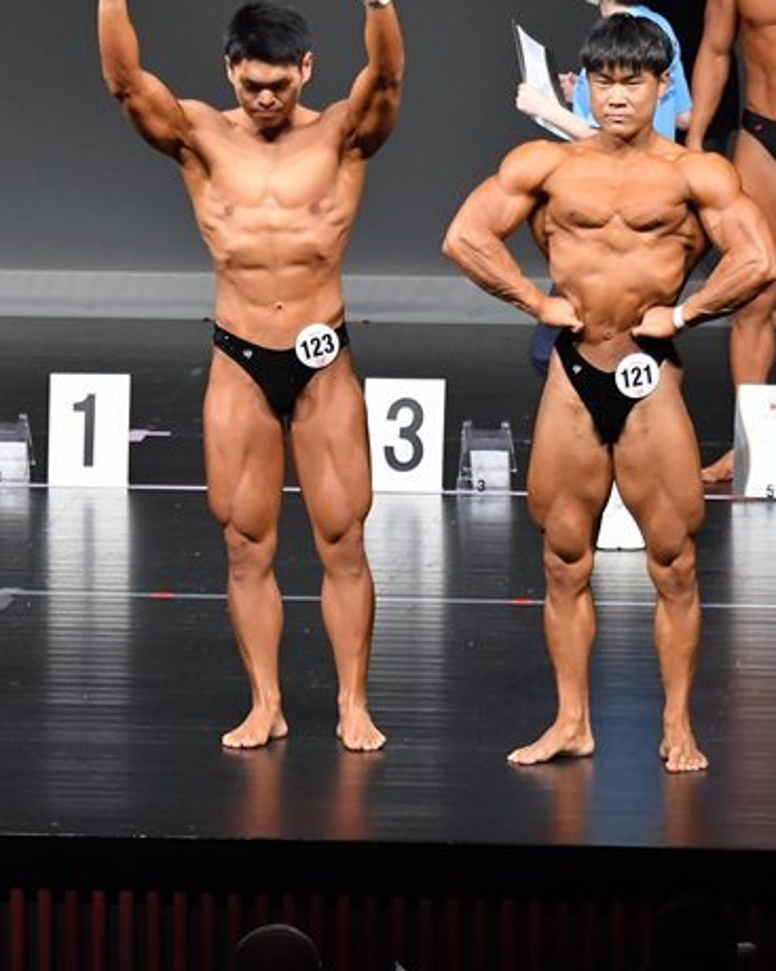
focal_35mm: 404
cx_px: 276
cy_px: 438
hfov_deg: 3.8
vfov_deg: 4.8
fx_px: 11602
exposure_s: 1/400
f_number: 5.6
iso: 5000
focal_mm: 170
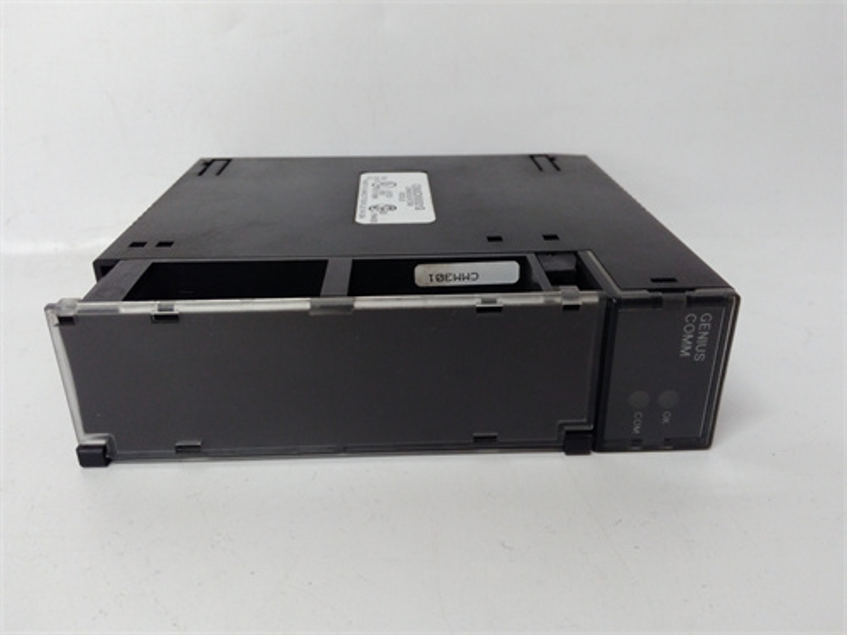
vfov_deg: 51.4
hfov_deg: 65.3
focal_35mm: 27
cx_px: 424
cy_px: 318
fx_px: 661
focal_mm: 3.79
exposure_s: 1/33
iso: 205
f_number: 2
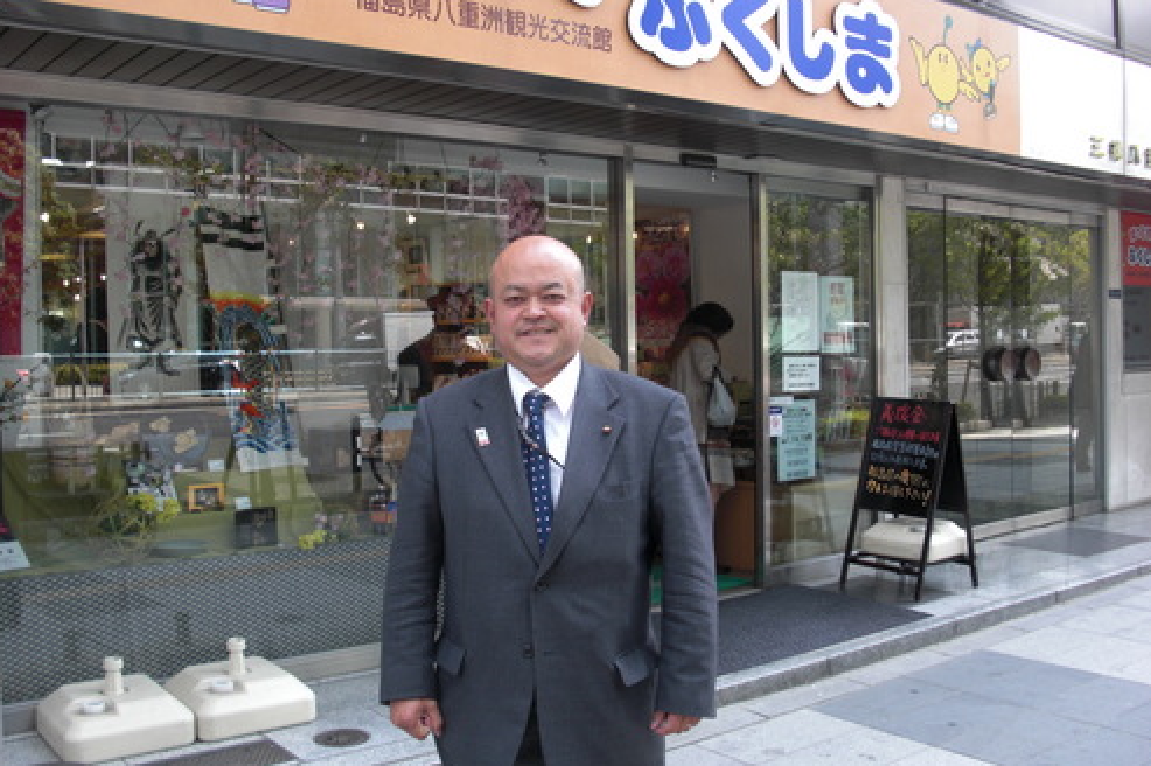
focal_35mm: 38
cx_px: 574
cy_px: 377
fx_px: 1214
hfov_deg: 50.7
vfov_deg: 35.0
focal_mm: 6.3
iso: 50
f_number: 2.8
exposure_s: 1/100
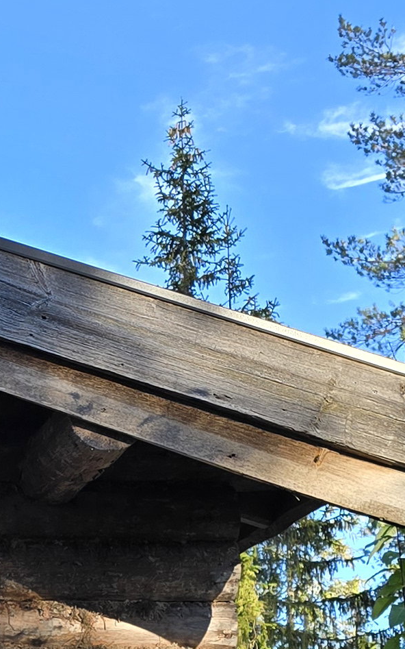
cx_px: -417
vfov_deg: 19.3
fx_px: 1819
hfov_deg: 11.4
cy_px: 733
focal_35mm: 103
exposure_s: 1/180
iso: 12
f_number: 1.7
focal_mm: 6.3
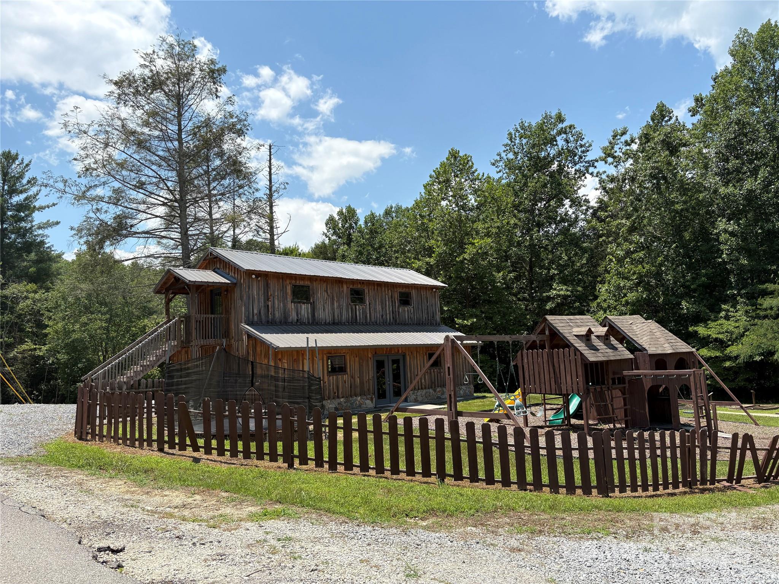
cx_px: 390
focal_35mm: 26
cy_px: 292
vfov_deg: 53.1
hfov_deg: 67.3
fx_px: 585
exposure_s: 1/2865
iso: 50
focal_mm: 5.96
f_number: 1.6
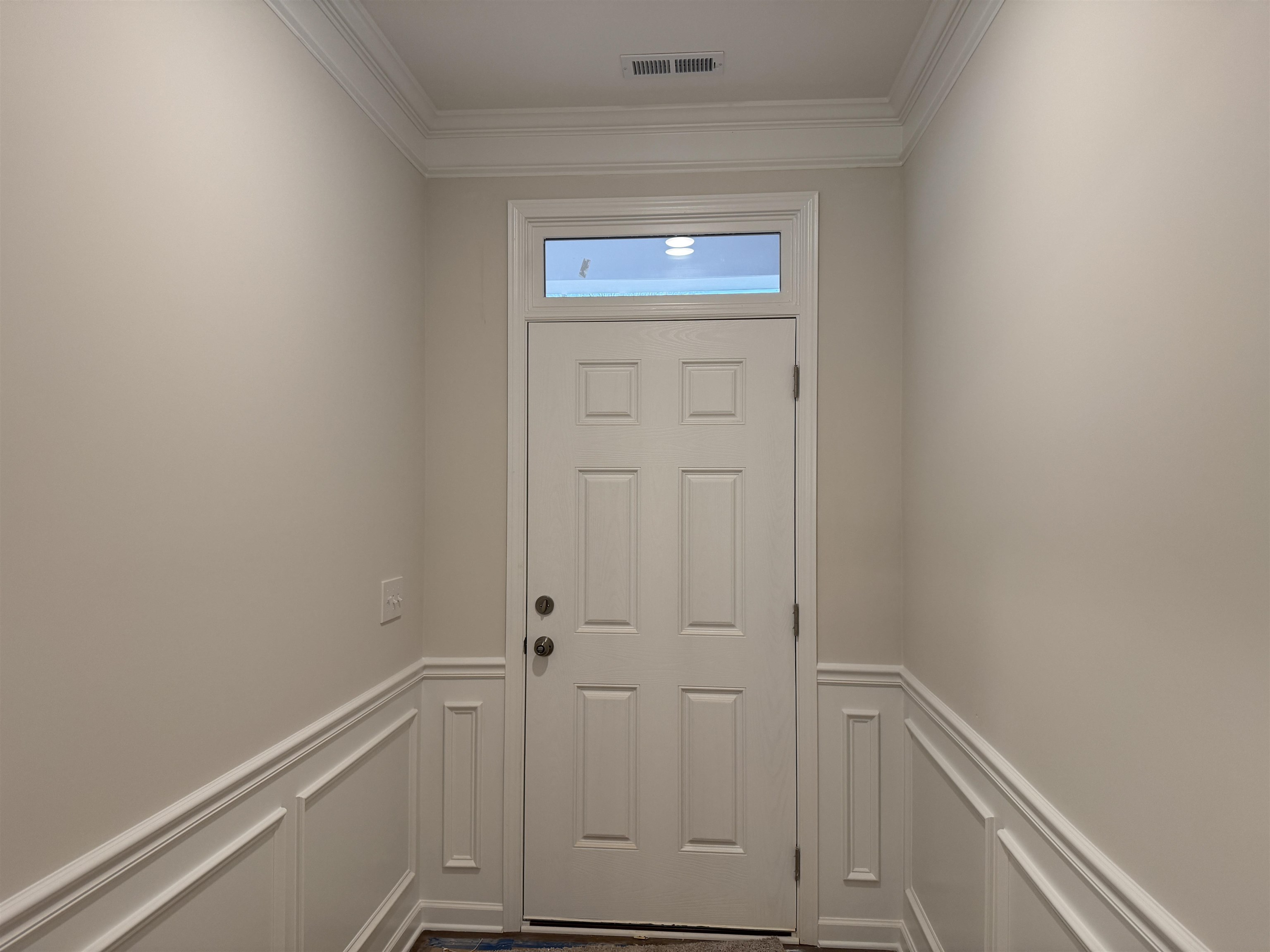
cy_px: 476
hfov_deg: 71.6
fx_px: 881
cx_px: 635
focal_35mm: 24
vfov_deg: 56.8
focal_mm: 6.76
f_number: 1.78
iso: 160
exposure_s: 1/120
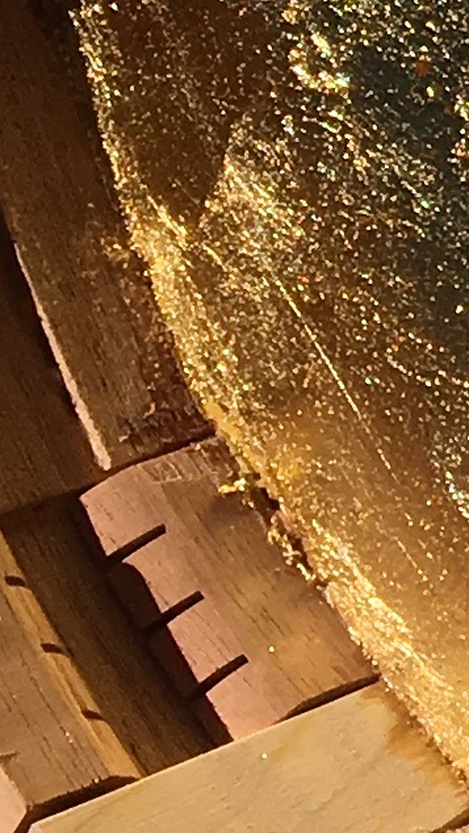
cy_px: -353
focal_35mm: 201
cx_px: 1619
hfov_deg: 5.5
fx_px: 4440
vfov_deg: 10.4
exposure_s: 1/5128
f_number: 2.2
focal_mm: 4.15
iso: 25
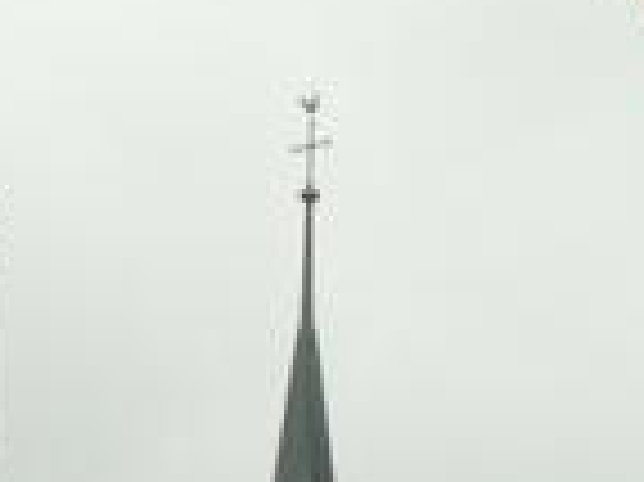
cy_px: 1050
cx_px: 194
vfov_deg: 8.8
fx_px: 2918
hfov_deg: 12.6
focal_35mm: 157
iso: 50
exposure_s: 1/60
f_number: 8
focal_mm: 5.86
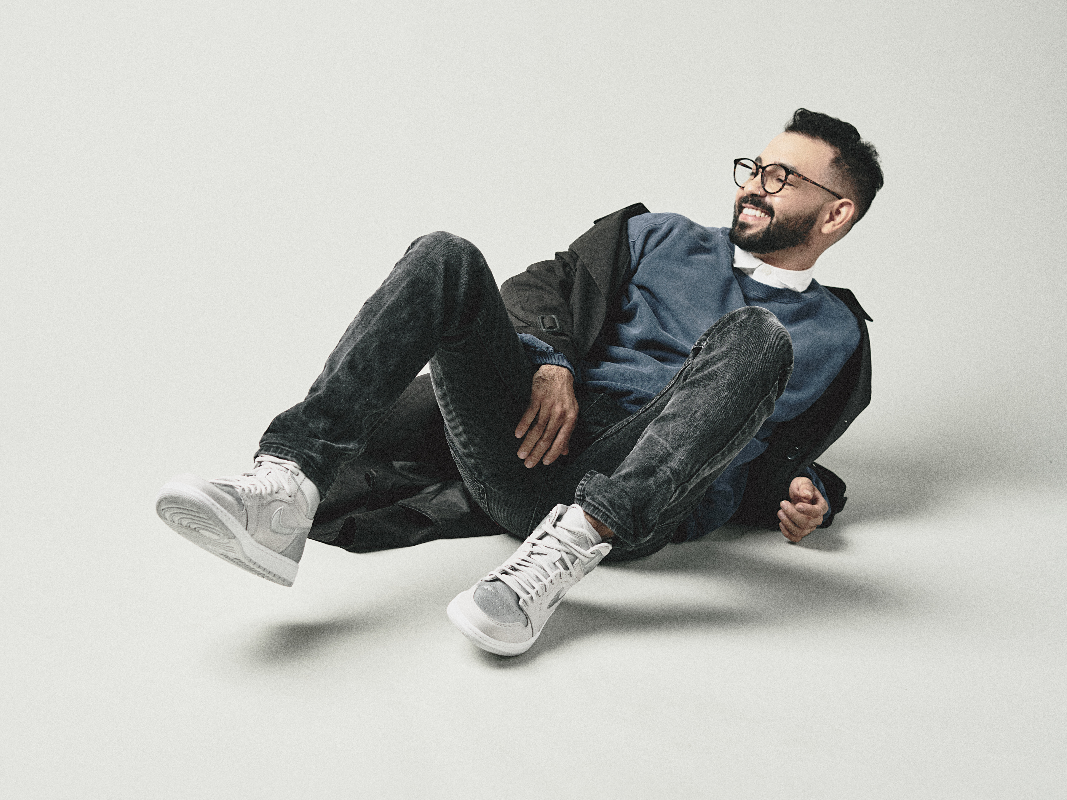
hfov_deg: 33.2
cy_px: 403
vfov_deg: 25.2
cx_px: 572
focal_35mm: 58
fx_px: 1788
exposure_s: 1/250
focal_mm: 35
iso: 200
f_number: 4
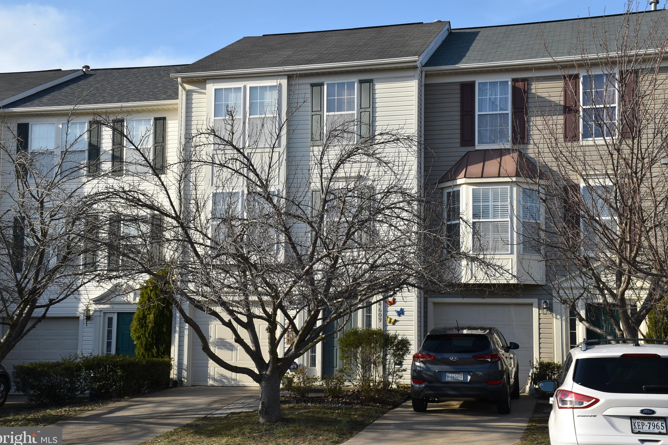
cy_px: 224
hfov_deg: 38.2
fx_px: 965
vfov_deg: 26.0
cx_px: 329
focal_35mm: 52
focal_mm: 34
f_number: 9
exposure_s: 1/320
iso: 200
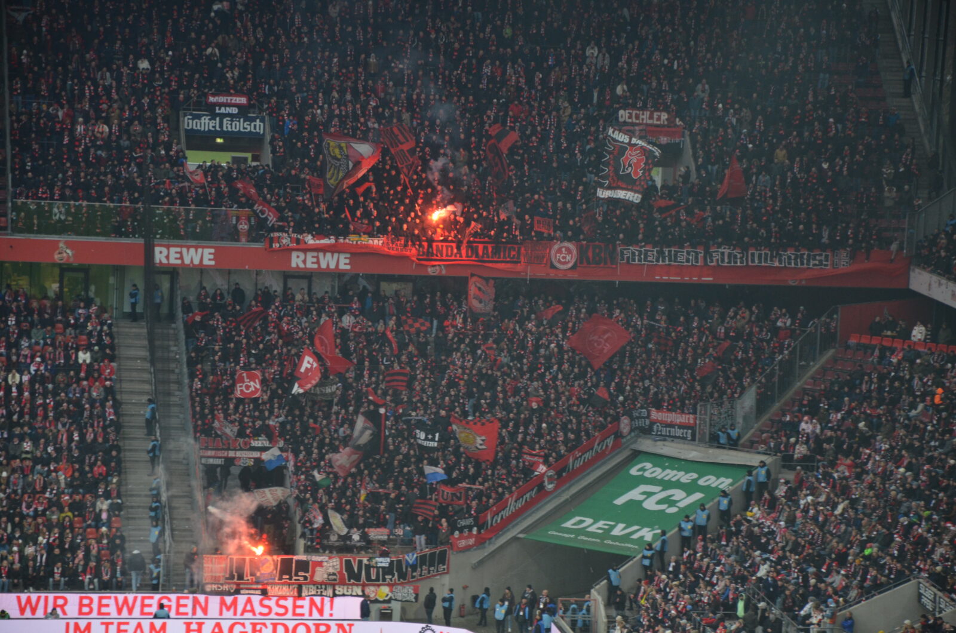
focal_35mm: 158
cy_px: 316
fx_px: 4174
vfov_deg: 8.7
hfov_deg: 13.1
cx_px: 478
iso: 800
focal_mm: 105
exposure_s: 1/200
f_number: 5.6
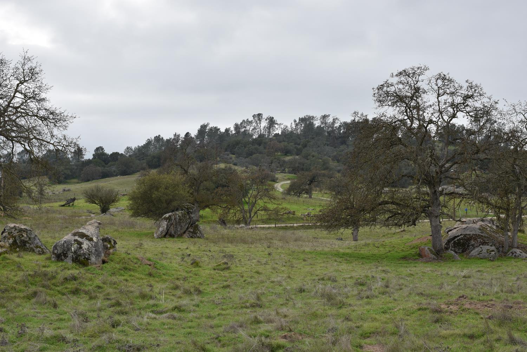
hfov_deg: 37.9
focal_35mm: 52
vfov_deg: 25.8
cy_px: 176
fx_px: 768
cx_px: 264
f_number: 6.3
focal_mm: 35
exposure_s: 1/250
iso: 100
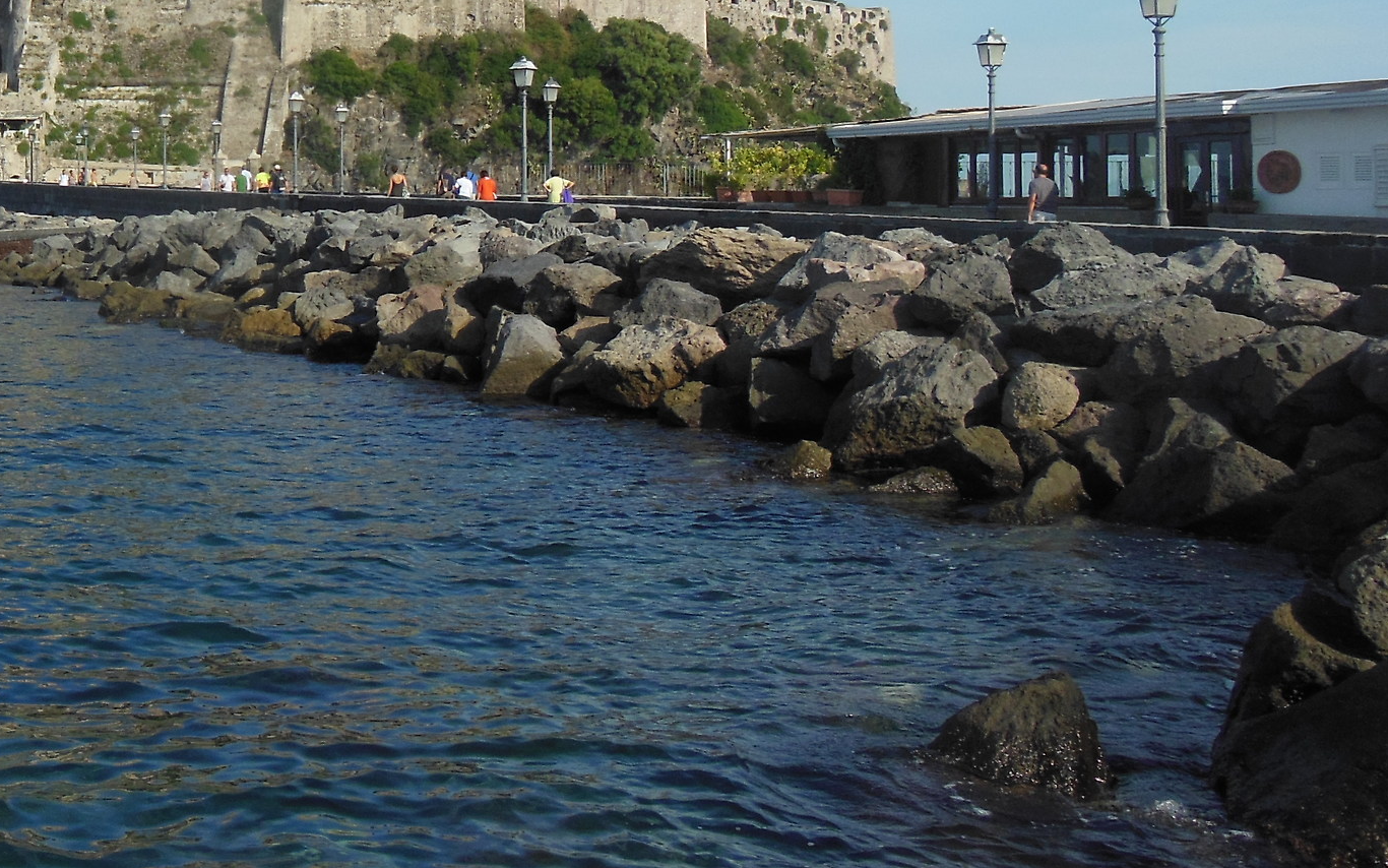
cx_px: 183
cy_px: 125
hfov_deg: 35.7
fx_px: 2043
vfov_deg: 23.5
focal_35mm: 54
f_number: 3.7
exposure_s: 1/1250
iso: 125
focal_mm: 5.2
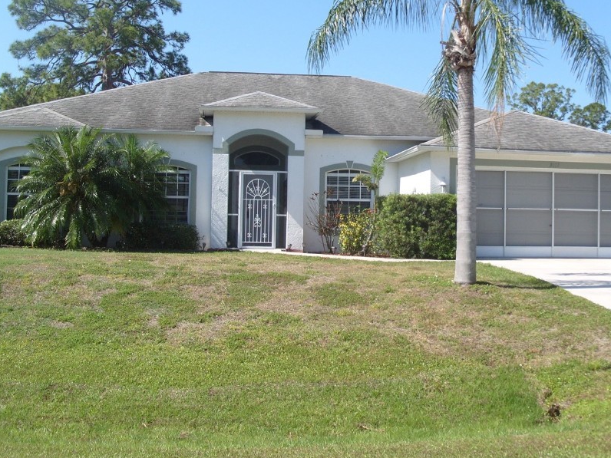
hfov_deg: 42.0
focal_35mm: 45
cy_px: 183
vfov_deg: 32.1
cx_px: 328
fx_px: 794
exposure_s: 1/1500
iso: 80
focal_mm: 7.8
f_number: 2.8
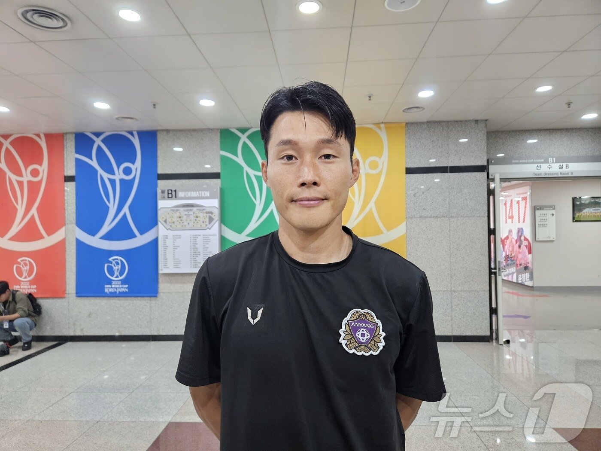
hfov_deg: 73.9
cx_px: 300
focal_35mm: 23
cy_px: 226
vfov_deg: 58.9
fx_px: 399
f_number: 1.8
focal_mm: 5.4
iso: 1000
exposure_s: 1/120
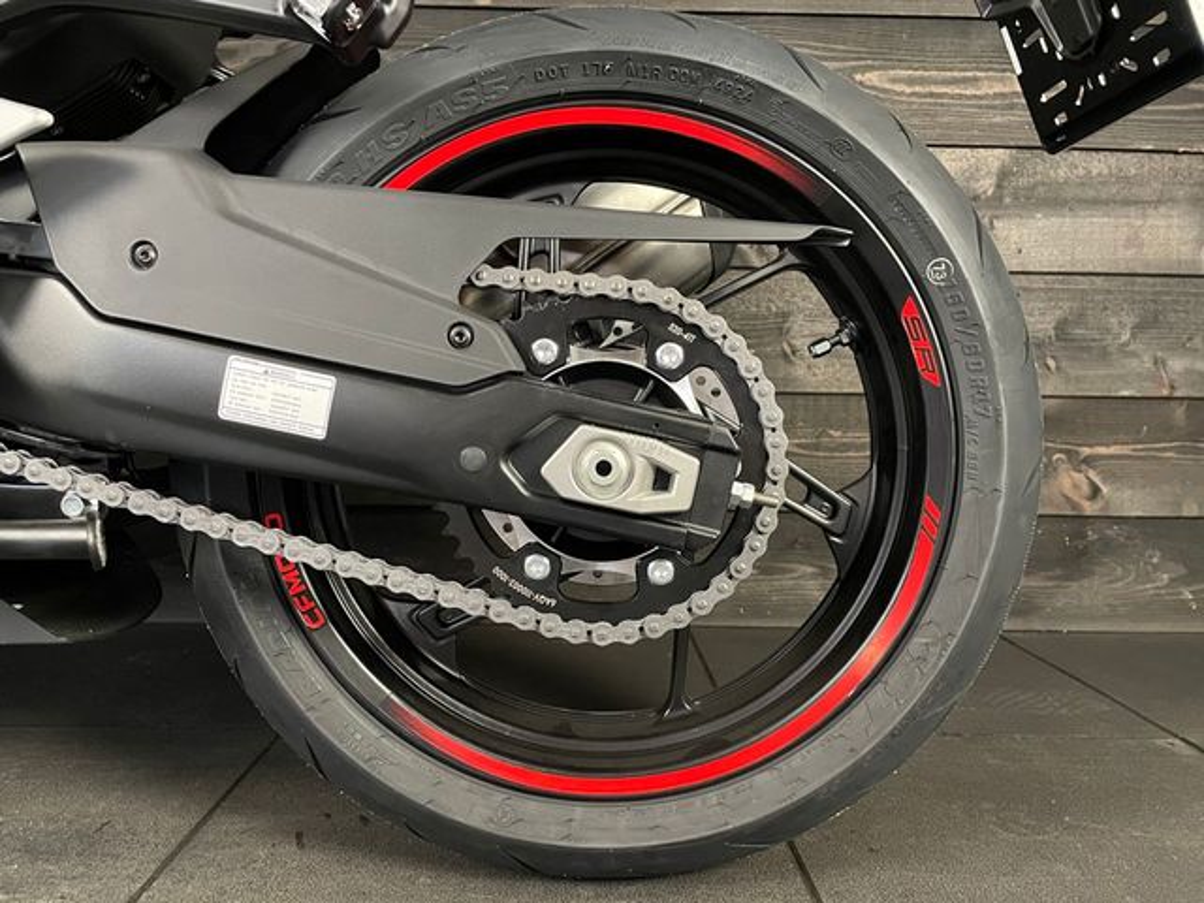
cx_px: 602
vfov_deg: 53.1
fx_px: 904
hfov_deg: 67.3
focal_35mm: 26
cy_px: 452
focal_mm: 4.2
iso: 500
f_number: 1.6
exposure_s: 1/25
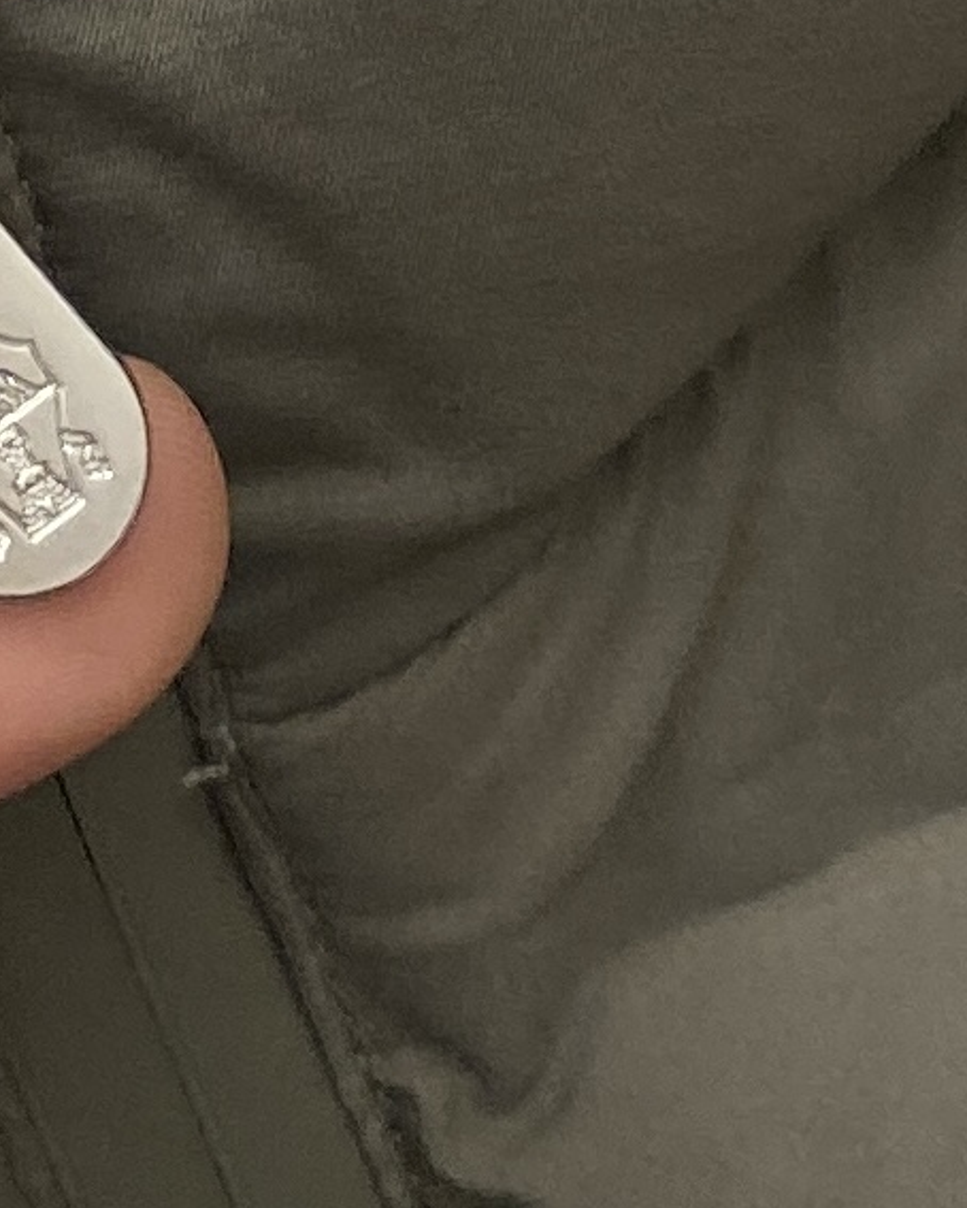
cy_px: 356
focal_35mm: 65
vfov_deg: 28.8
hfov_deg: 21.8
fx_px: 2324
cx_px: -186
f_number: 1.8
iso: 80
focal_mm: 4.25
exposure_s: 1/121
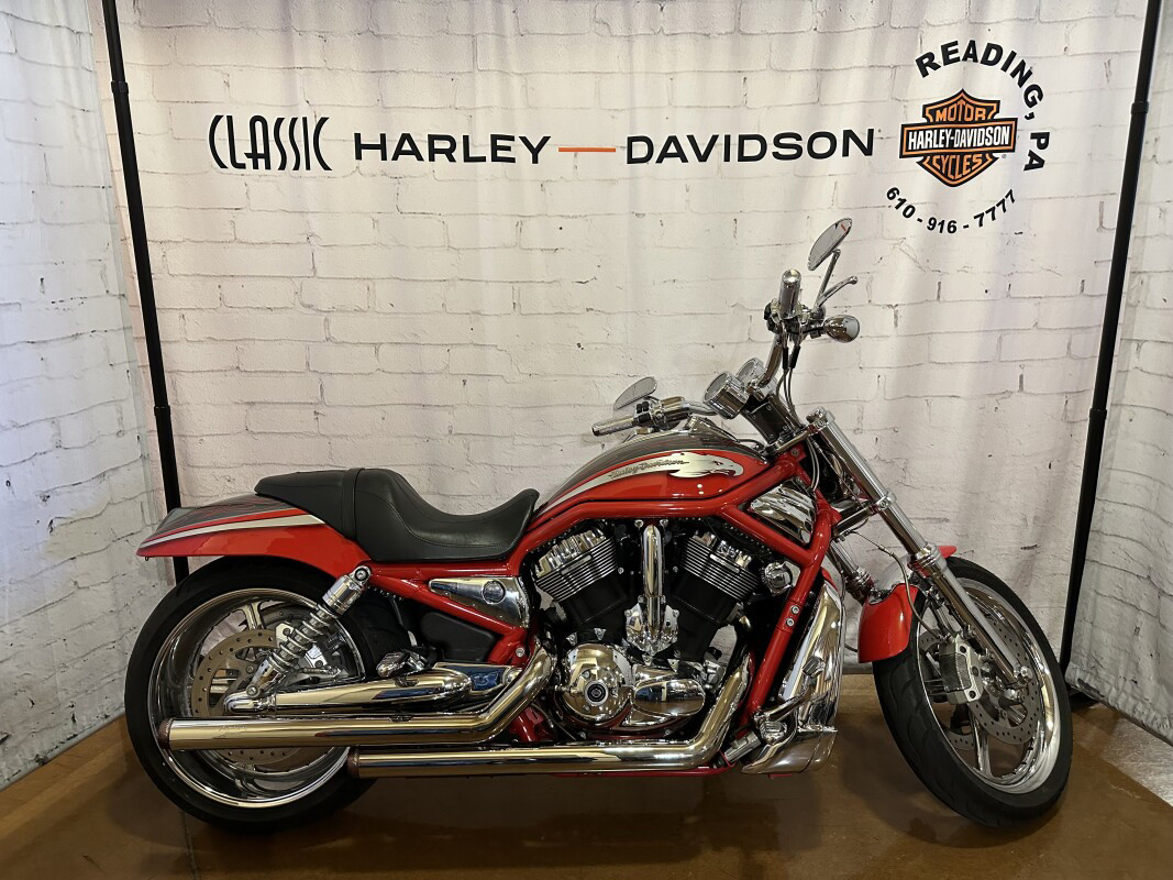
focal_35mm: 24
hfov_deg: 71.6
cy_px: 440
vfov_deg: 56.8
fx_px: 813
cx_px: 586
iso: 500
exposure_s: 1/60
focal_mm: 6.86
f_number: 1.78
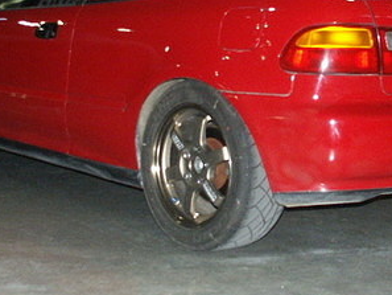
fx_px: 884
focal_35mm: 78
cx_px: 259
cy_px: 108
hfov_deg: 24.9
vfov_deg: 18.9
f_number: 2.8
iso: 200
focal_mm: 7.65
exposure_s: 1/45
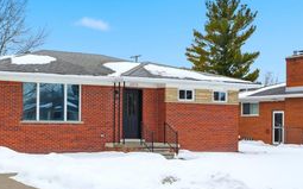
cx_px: 75
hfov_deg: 31.4
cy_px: 119
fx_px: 528
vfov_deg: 20.2
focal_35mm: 64
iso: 400
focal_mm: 32
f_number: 8
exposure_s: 1/8000
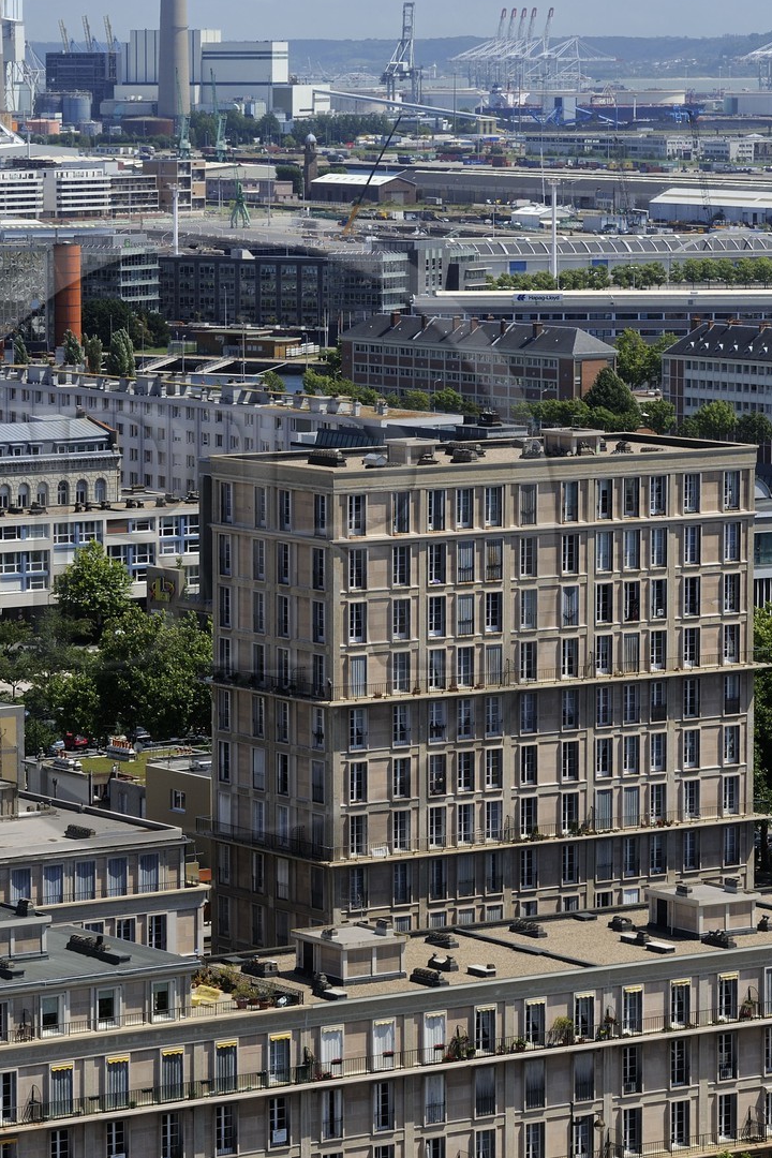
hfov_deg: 9.1
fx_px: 4857
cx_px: 224
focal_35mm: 151
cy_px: 539
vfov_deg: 13.6
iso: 200
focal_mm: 102
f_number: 10
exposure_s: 1/320
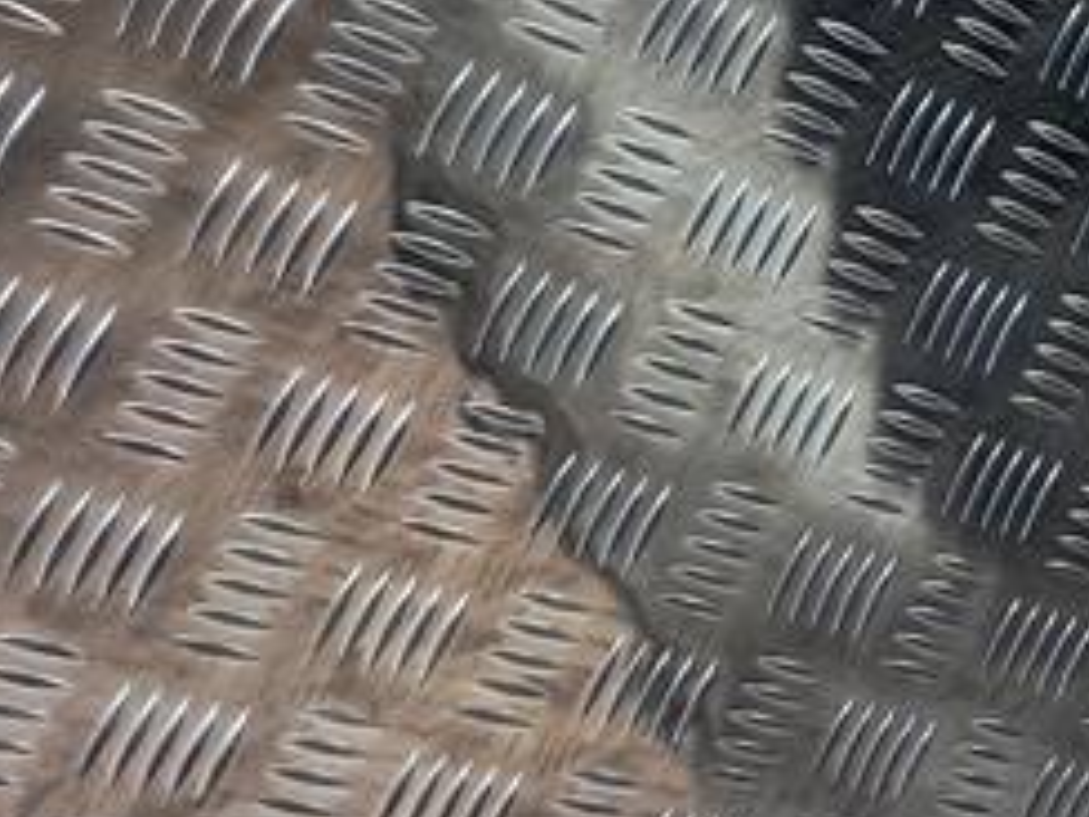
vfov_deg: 13.9
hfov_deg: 17.4
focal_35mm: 105
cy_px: 58
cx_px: 1473
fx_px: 3303
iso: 32
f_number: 1.8
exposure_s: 1/50
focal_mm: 4.6
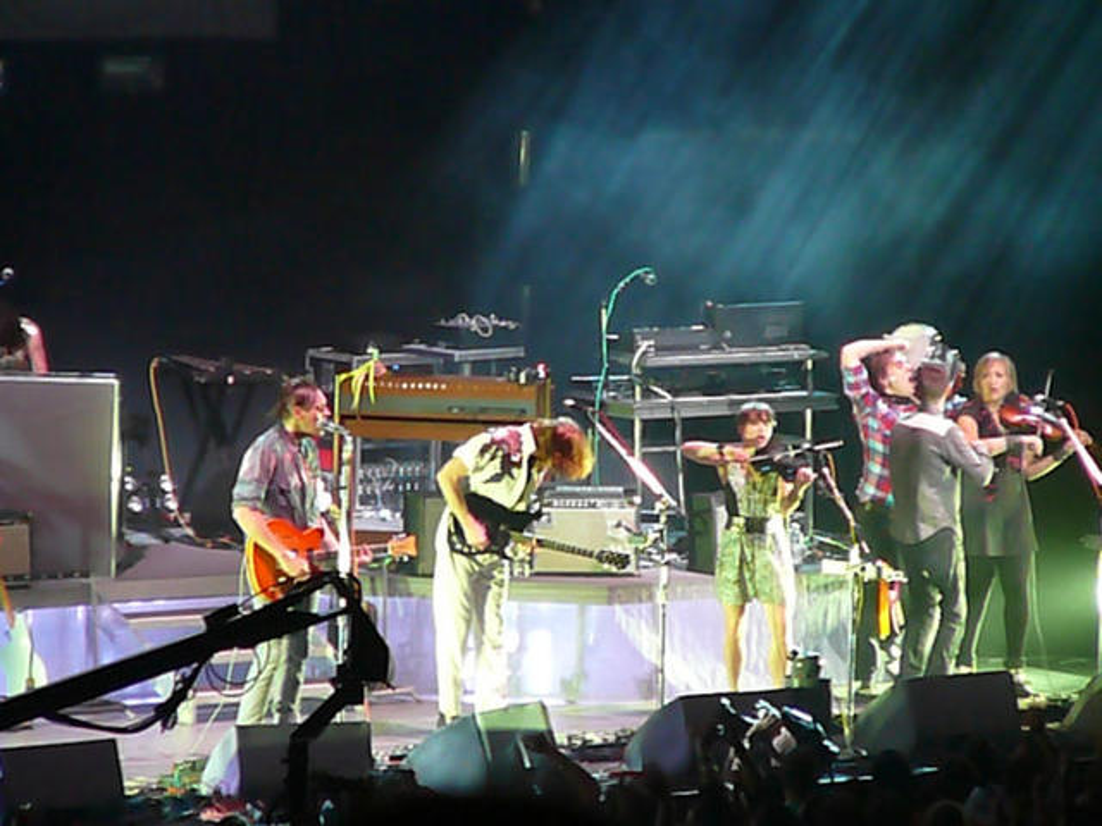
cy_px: 413
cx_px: 551
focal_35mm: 350
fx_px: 11142
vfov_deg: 4.2
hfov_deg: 5.7
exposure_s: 1/80
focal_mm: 52
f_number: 4.2
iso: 800
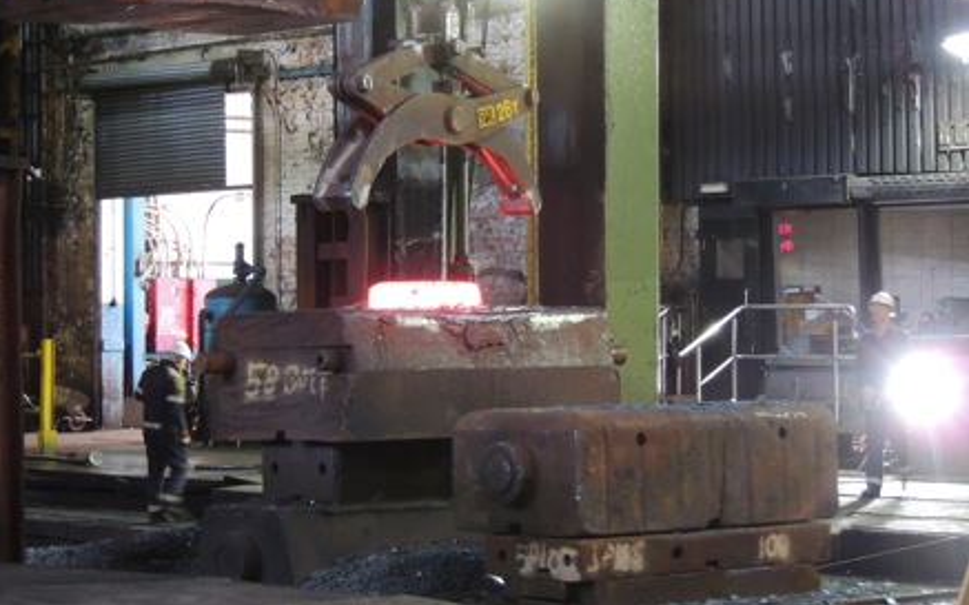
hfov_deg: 18.6
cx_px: 483
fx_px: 2957
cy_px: 264
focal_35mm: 112
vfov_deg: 11.7
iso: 800
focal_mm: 18.7
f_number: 4.2
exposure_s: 1/6
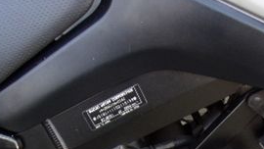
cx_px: 133
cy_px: 217
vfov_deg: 17.6
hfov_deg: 33.8
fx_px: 434
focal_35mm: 62
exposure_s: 1/50
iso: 80
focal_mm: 4.3
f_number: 3.3
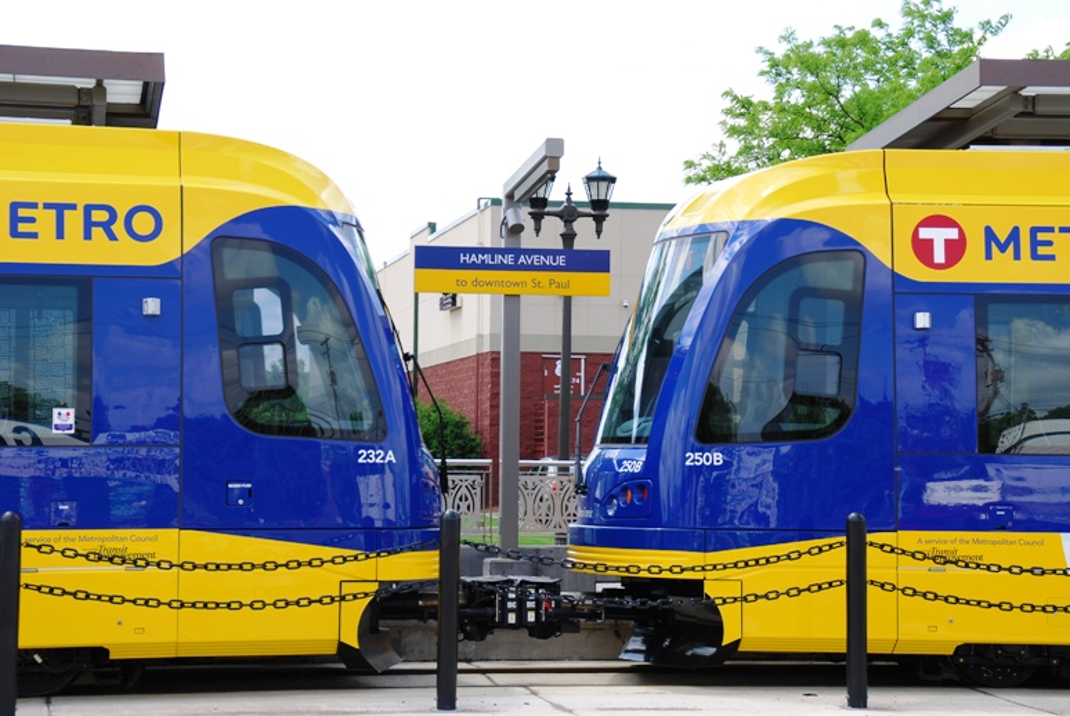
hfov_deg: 24.2
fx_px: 2499
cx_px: 535
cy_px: 358
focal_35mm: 84
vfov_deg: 16.3
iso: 200
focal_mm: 56
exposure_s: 1/200
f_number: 10
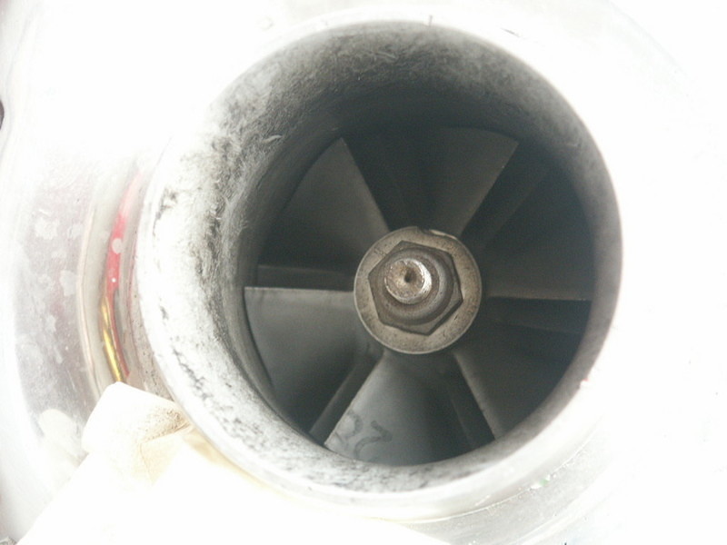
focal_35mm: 183
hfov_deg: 10.8
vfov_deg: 8.1
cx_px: 364
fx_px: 3843
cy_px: 272
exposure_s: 1/60
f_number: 3.5
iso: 200
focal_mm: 46.45
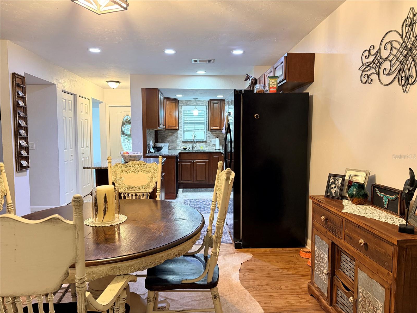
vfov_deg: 56.8
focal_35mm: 24
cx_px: 208
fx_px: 289
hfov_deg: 71.6
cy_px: 156
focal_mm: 6.76
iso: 500
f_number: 1.78
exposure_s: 1/60
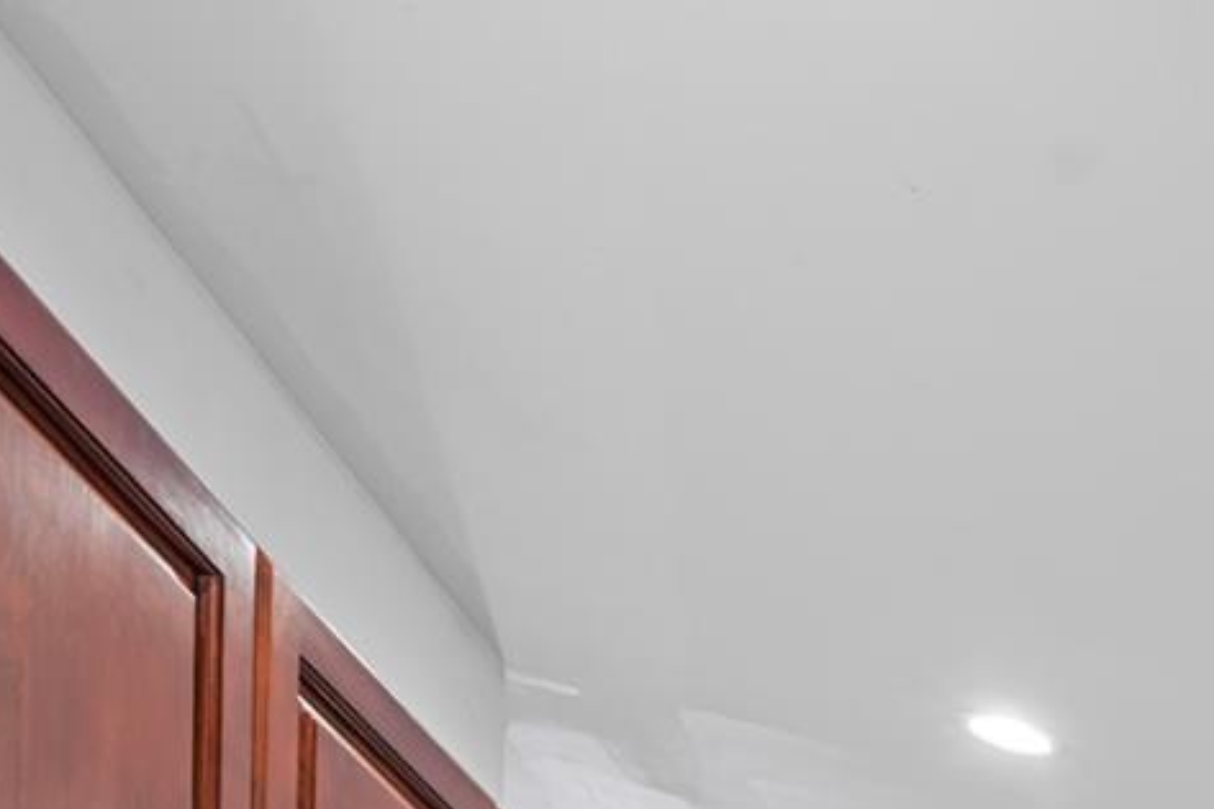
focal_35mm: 52
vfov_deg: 17.1
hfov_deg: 18.4
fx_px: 1753
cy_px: 1712
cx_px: 2533
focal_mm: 12
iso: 250
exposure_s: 1.3
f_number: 8
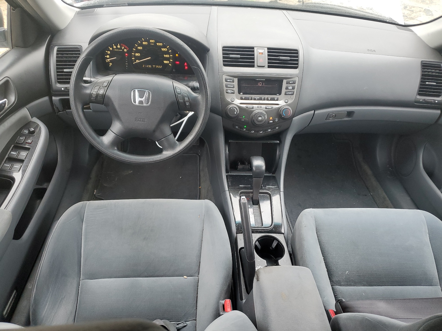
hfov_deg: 67.3
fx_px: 332
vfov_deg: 53.1
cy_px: 166
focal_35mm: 26
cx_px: 221
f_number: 1.5
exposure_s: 1/120
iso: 76
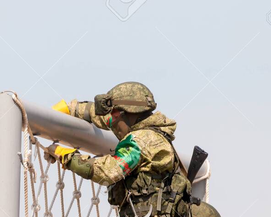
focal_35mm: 621
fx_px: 4981
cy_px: 246
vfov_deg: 2.5
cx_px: 111
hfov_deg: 3.1
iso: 250
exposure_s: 1/640
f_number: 8
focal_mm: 200
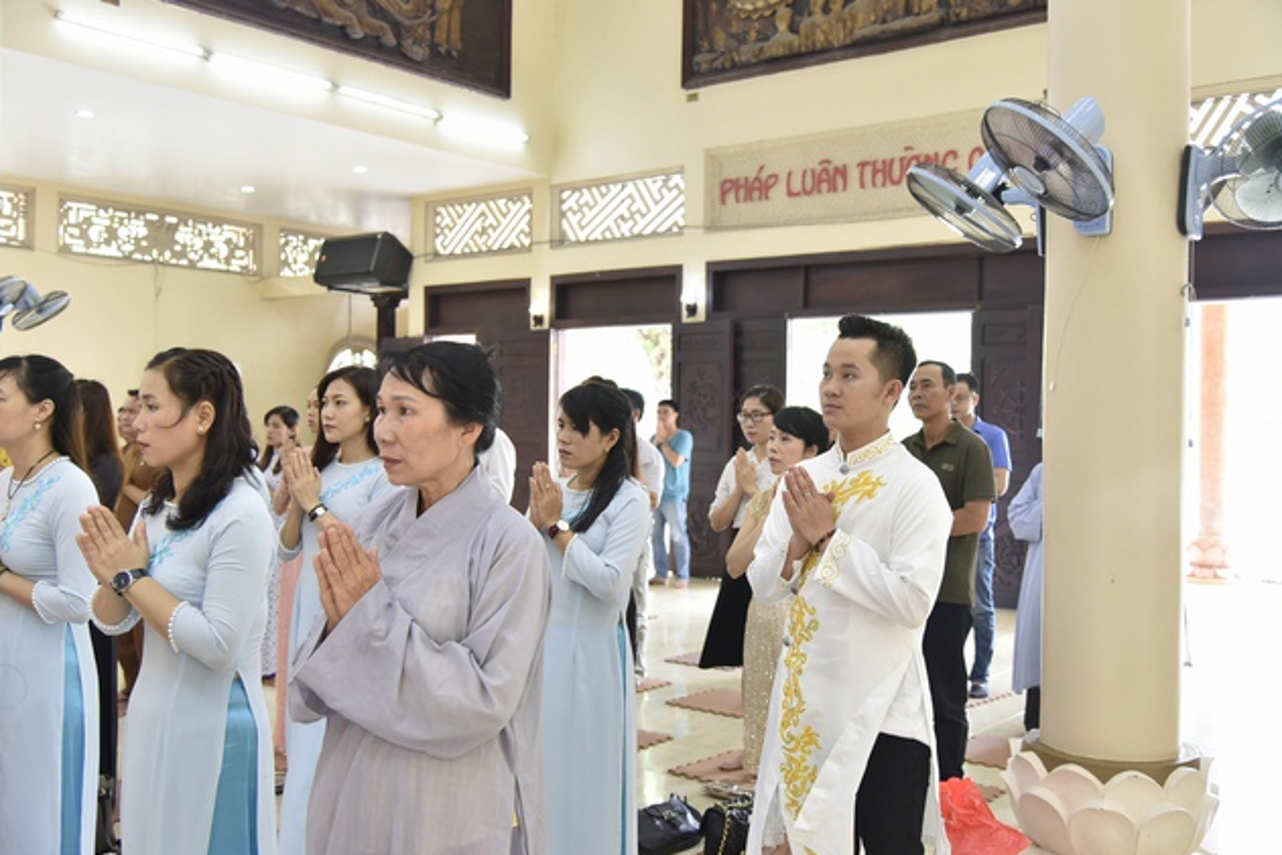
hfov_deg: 54.4
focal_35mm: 35
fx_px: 1247
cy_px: 423
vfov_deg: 37.9
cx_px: 656
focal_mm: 34
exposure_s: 1/50
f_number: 4
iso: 800
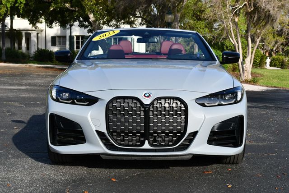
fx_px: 611
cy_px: 96
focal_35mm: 76
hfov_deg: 26.6
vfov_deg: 18.0
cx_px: 144
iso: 140
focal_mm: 38
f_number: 8
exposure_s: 1/250
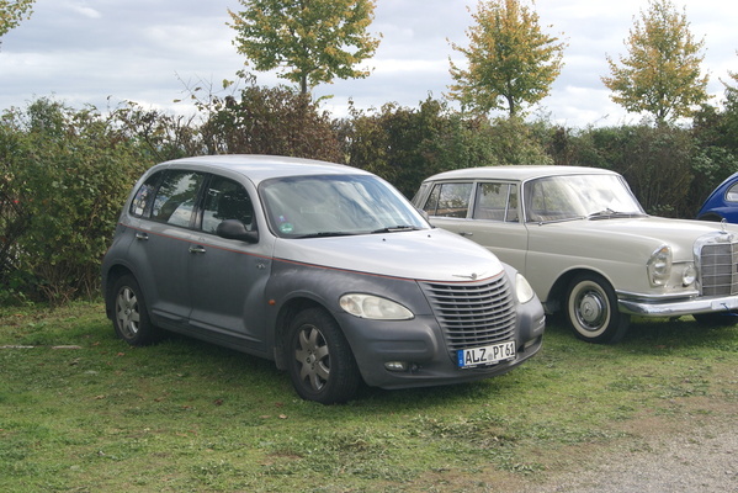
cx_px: 369
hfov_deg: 43.6
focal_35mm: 45
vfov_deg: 29.9
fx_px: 923
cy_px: 246
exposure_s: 1/80
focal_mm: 30
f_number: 10
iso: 100
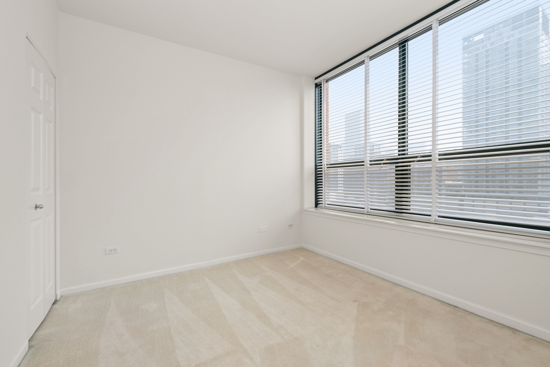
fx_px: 229
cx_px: 275
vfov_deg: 77.3
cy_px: 184
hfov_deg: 100.4
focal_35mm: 15
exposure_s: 1/200
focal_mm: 10
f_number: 7.1
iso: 160
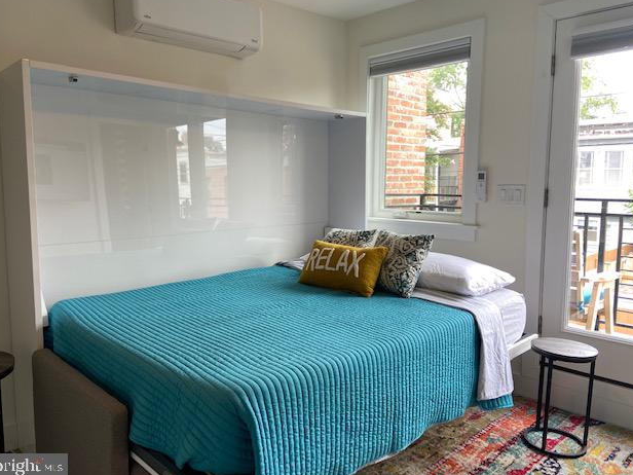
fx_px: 494
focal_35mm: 27
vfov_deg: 51.4
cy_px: 233
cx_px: 316
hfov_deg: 65.3
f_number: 1.8
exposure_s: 1/120
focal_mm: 4.25
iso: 32
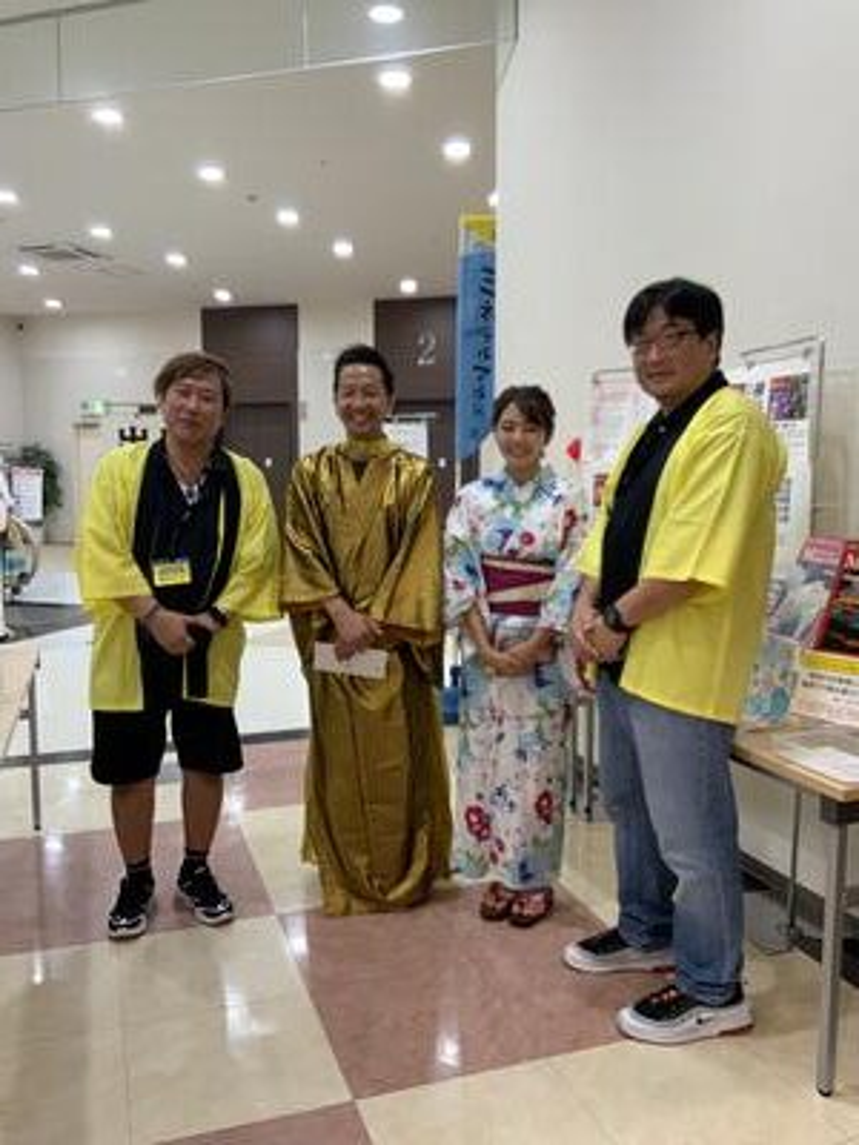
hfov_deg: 48.2
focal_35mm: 29
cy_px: 572
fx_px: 960
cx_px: 430
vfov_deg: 61.7
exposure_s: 1/60
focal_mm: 3
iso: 64
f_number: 1.8
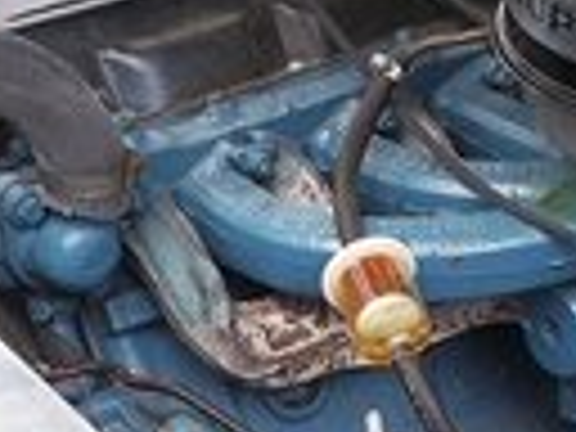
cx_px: 500
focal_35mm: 119
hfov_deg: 16.4
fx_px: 1980
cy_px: 576
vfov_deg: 12.1
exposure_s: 1/60
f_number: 4.5
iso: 160
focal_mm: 6.3
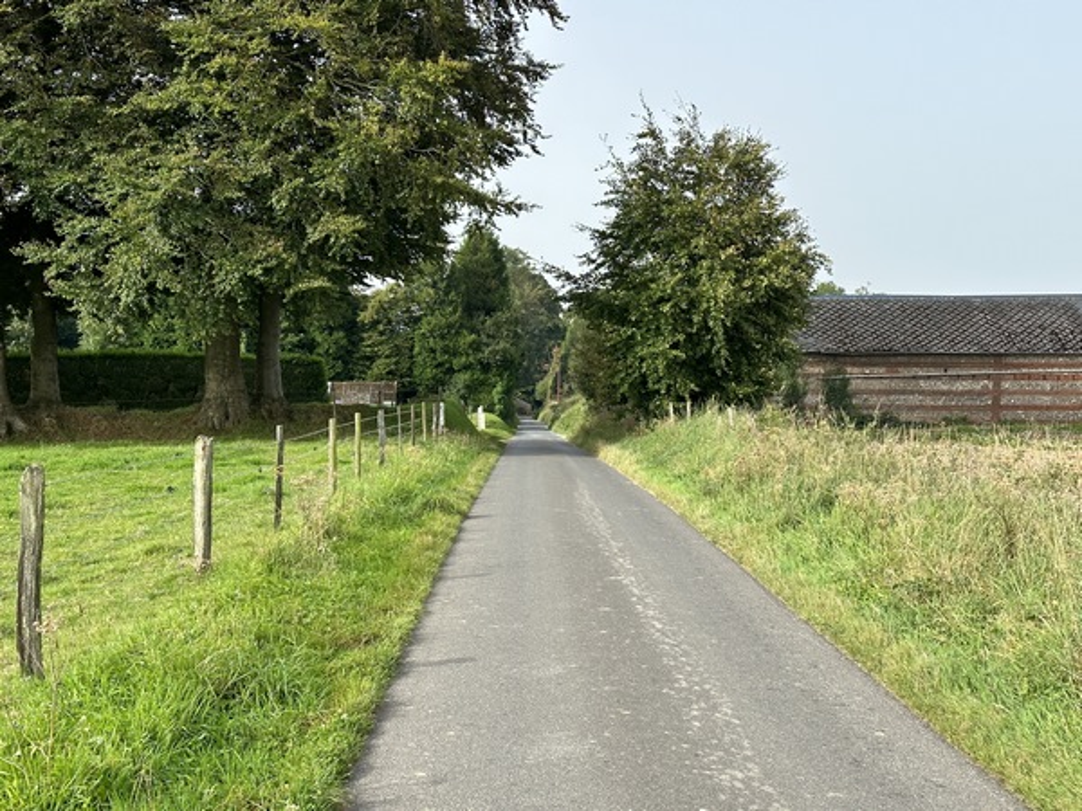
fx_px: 1500
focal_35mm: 48
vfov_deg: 30.3
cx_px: 541
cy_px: 406
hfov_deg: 39.7
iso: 64
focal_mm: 6.86
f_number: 1.78
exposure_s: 1/1541
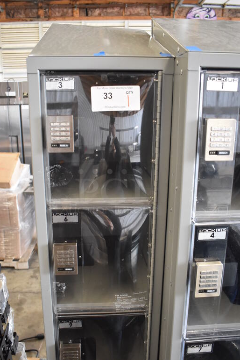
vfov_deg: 58.7
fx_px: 320
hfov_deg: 41.1
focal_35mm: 32
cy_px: 191
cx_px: 110
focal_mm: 18
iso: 2000
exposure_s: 1/125
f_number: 3.5
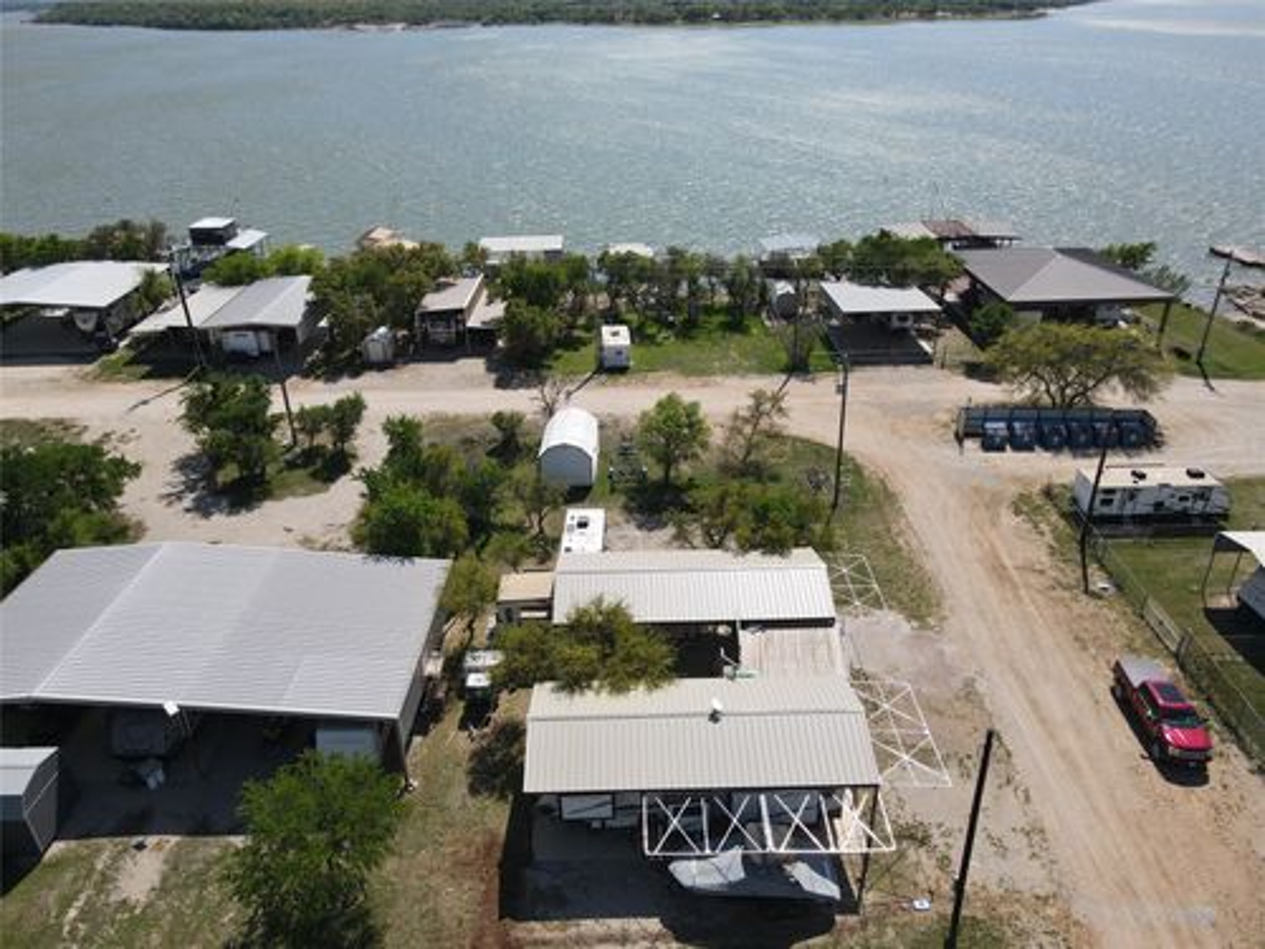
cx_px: 632
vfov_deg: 56.8
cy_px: 474
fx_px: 877
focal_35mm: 24
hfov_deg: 71.6
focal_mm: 4.5
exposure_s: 1/800
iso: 100
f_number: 2.8
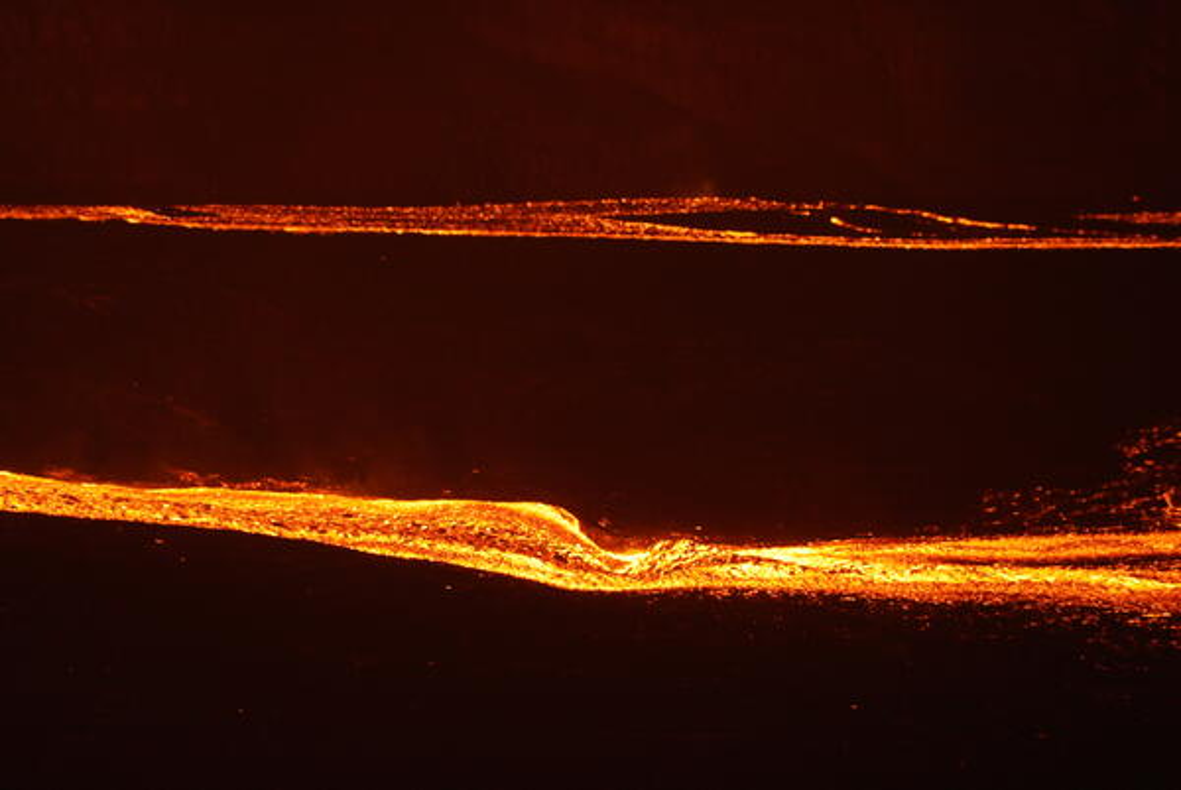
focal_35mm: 200
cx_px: 590
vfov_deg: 6.9
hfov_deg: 10.3
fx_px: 6566
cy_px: 395
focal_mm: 200
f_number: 5.6
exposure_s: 1/40
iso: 1250
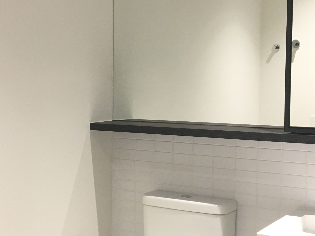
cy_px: 114
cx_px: 129
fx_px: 591
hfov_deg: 29.8
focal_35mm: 65
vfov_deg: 22.6
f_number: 2.2
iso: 100
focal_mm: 4.15
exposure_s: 1/33
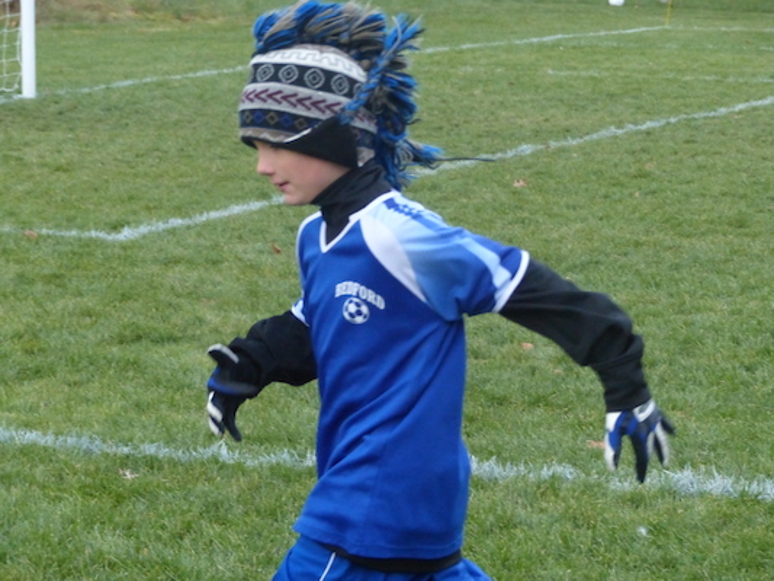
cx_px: 387
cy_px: 290
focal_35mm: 147
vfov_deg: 10.1
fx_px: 3288
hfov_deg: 13.4
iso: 800
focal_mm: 26.5
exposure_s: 1/500
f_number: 2.8
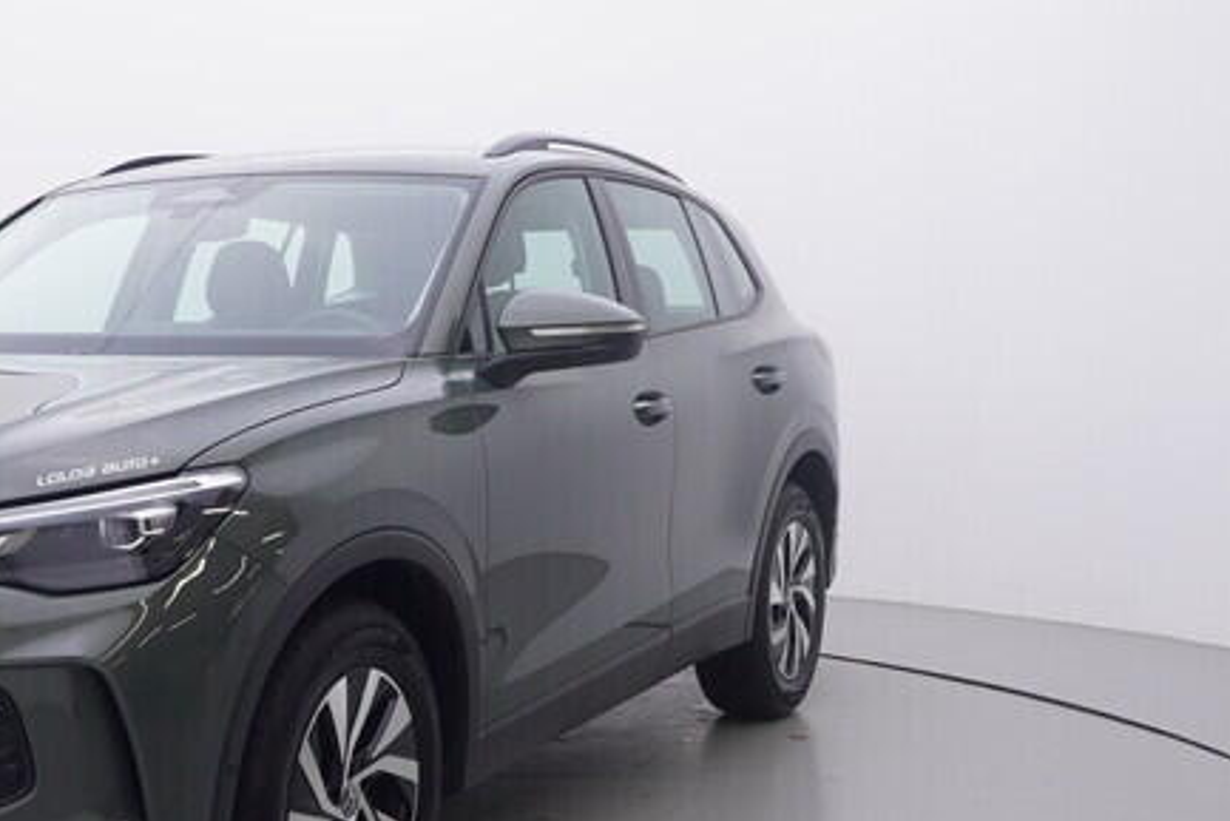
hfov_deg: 35.6
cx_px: 173
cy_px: 531
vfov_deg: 25.3
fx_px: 1818
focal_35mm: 53
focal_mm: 15
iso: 200
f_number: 5
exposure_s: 1/80
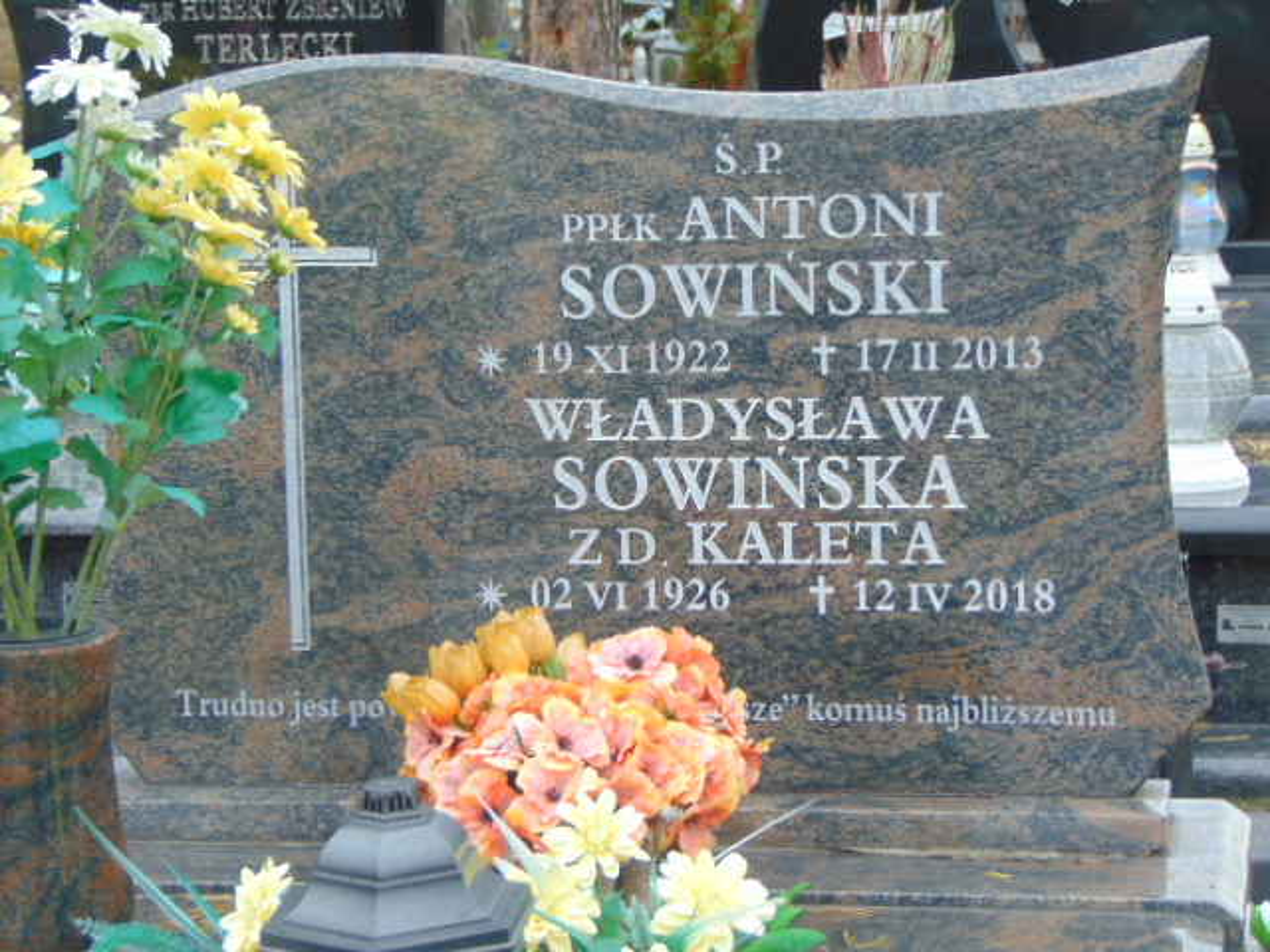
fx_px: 3962
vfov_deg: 13.7
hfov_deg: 18.2
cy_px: 476
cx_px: 635
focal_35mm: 108
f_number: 3.9
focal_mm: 19.4
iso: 80
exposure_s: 1/40
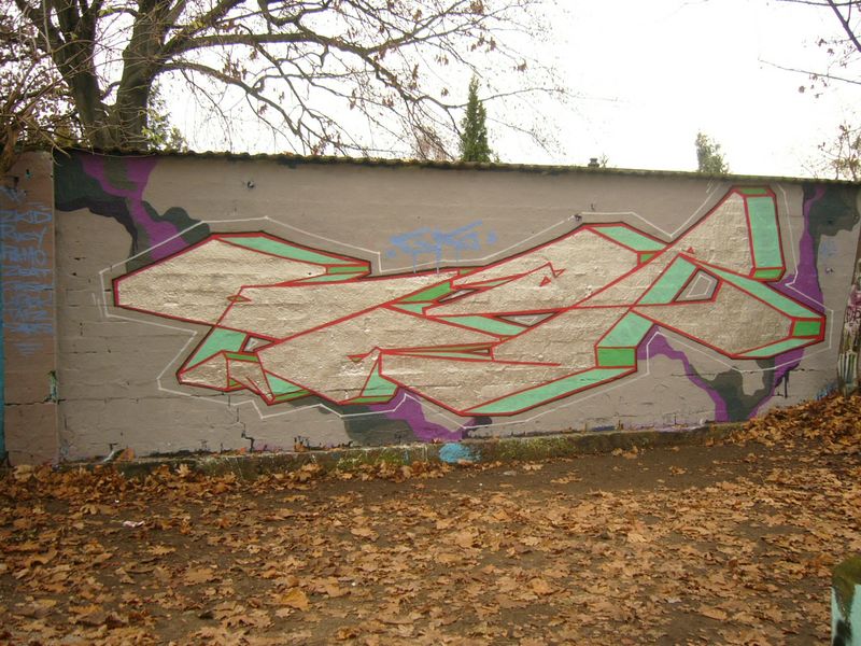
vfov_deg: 40.7
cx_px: 430
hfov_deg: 52.6
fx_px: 871
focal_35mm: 35
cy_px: 323
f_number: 2.8
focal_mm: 5.8
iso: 50
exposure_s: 1/125
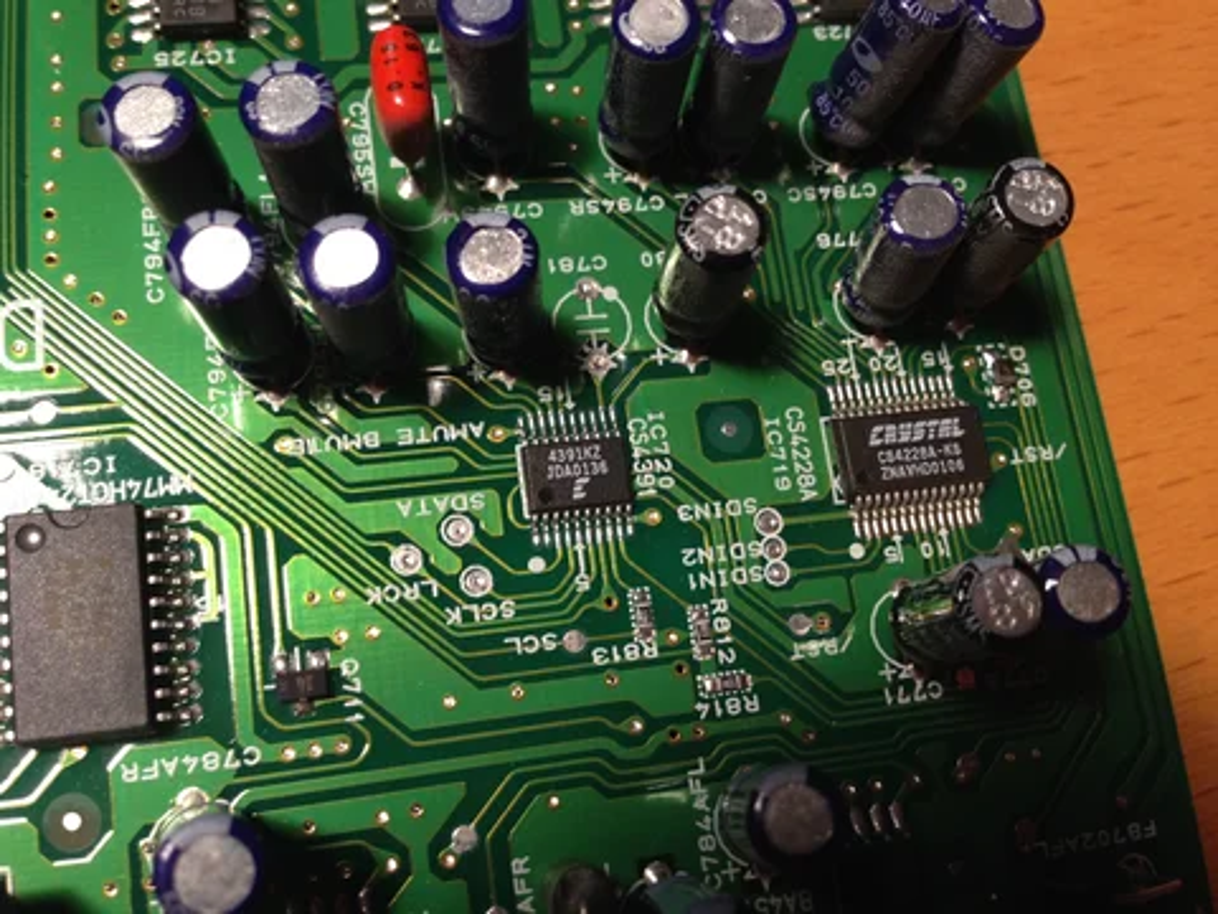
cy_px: 457
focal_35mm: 33
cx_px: 609
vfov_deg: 42.9
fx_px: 1161
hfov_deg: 55.4
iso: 64
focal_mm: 4.12
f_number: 2.4
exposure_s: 1/20
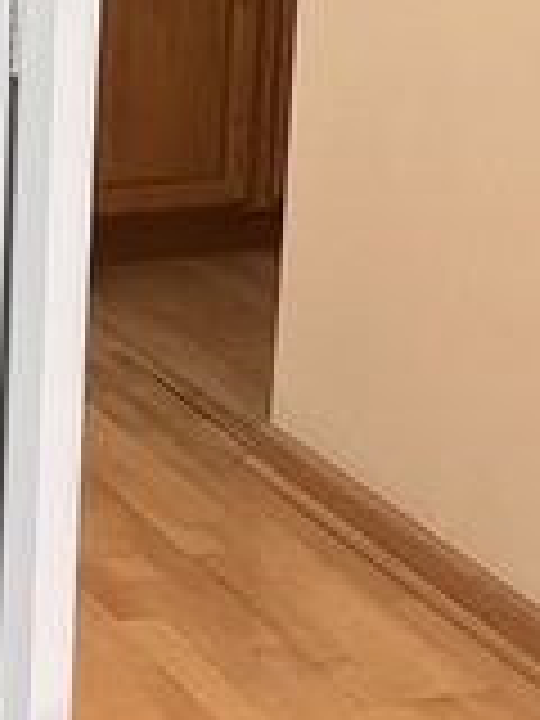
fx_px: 1830
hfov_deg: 13.3
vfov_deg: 21.1
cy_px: -76
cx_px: -688
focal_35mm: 88
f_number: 1.8
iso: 125
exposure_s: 1/120
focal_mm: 1.57
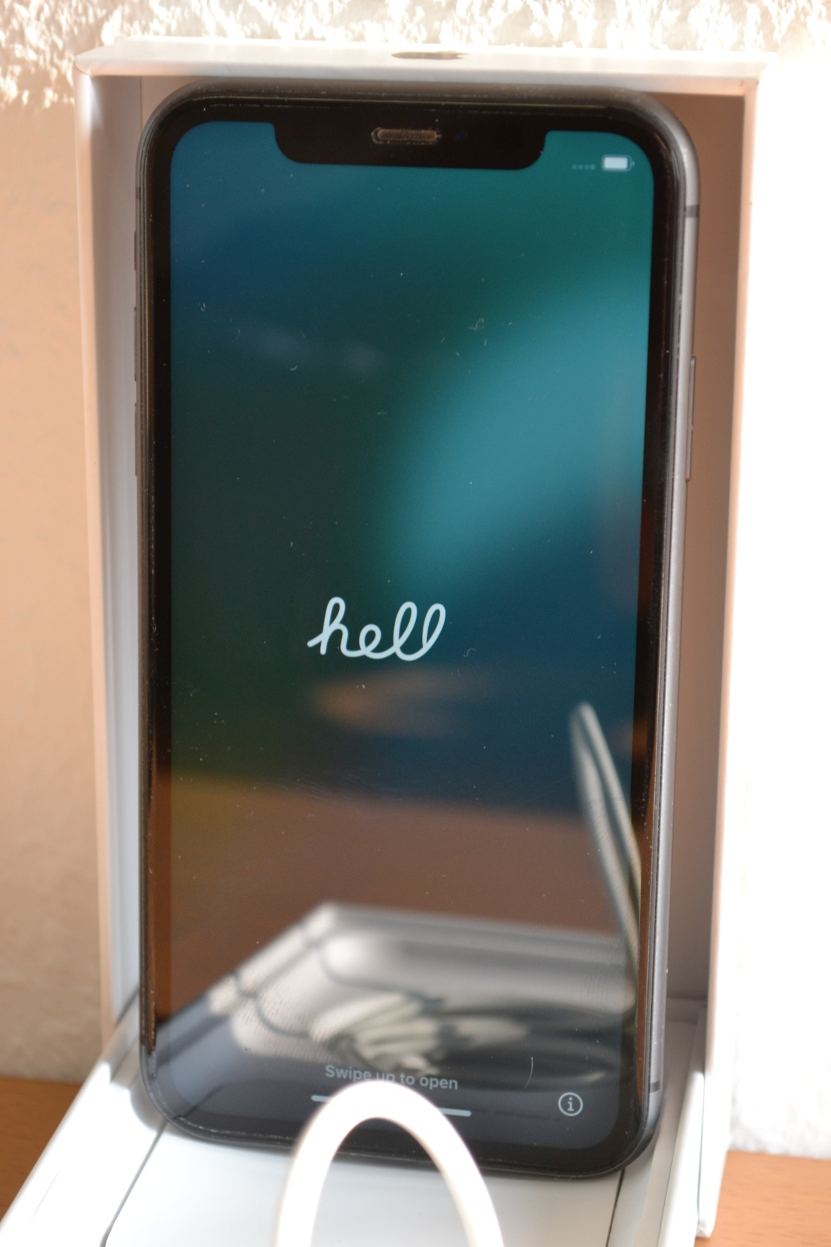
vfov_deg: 24.6
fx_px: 2856
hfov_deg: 16.6
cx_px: 416
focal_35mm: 82
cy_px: 624
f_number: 5.6
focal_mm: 55
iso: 800
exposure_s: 1/60
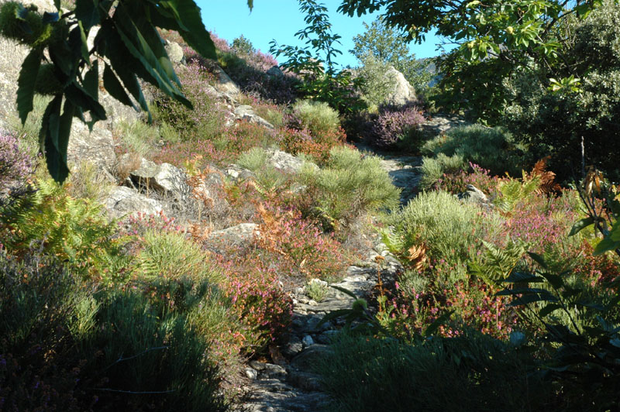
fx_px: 1032
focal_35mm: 60
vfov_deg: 22.6
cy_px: 206
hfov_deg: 33.4
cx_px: 310
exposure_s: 1/50
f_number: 16
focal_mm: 40
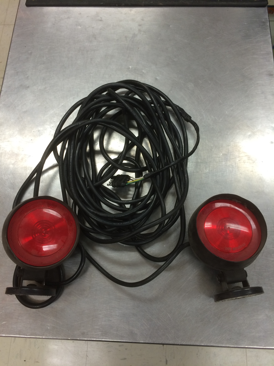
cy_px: 183
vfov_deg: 61.7
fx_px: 306
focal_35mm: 29
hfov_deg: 48.2
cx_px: 137
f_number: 2.2
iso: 40
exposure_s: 1/30
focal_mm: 4.15
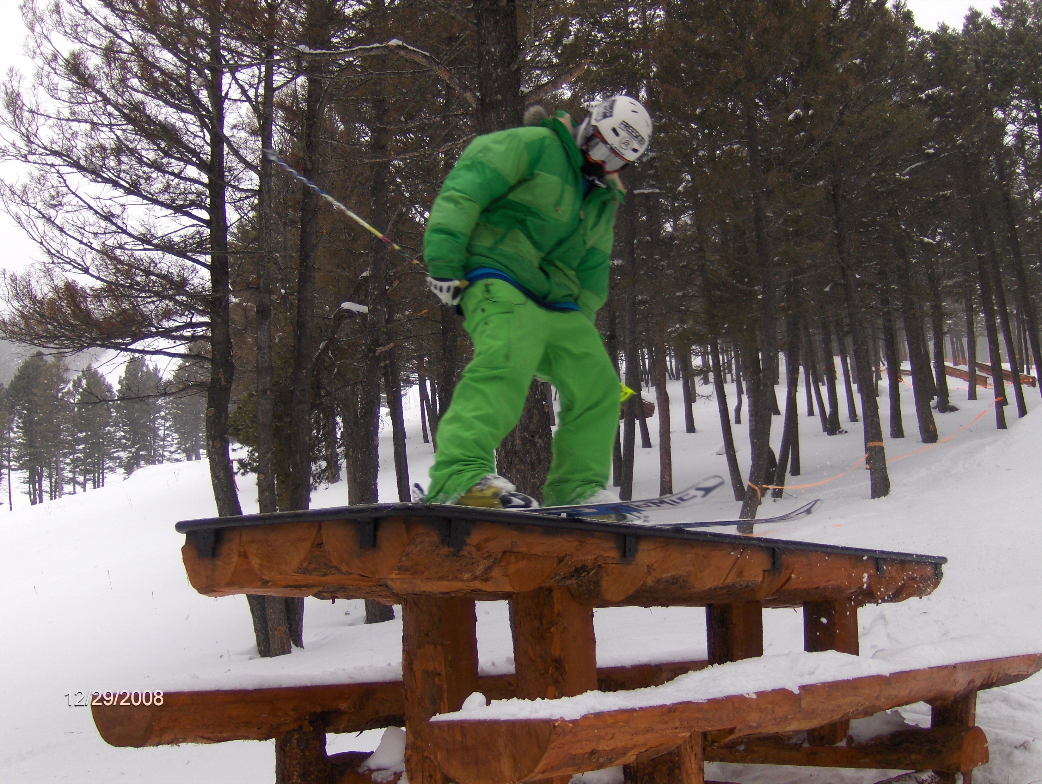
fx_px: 1055
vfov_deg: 40.8
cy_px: 392
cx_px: 521
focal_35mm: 35
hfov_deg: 52.6
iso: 100
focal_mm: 7.5
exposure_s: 1/324
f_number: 2.8
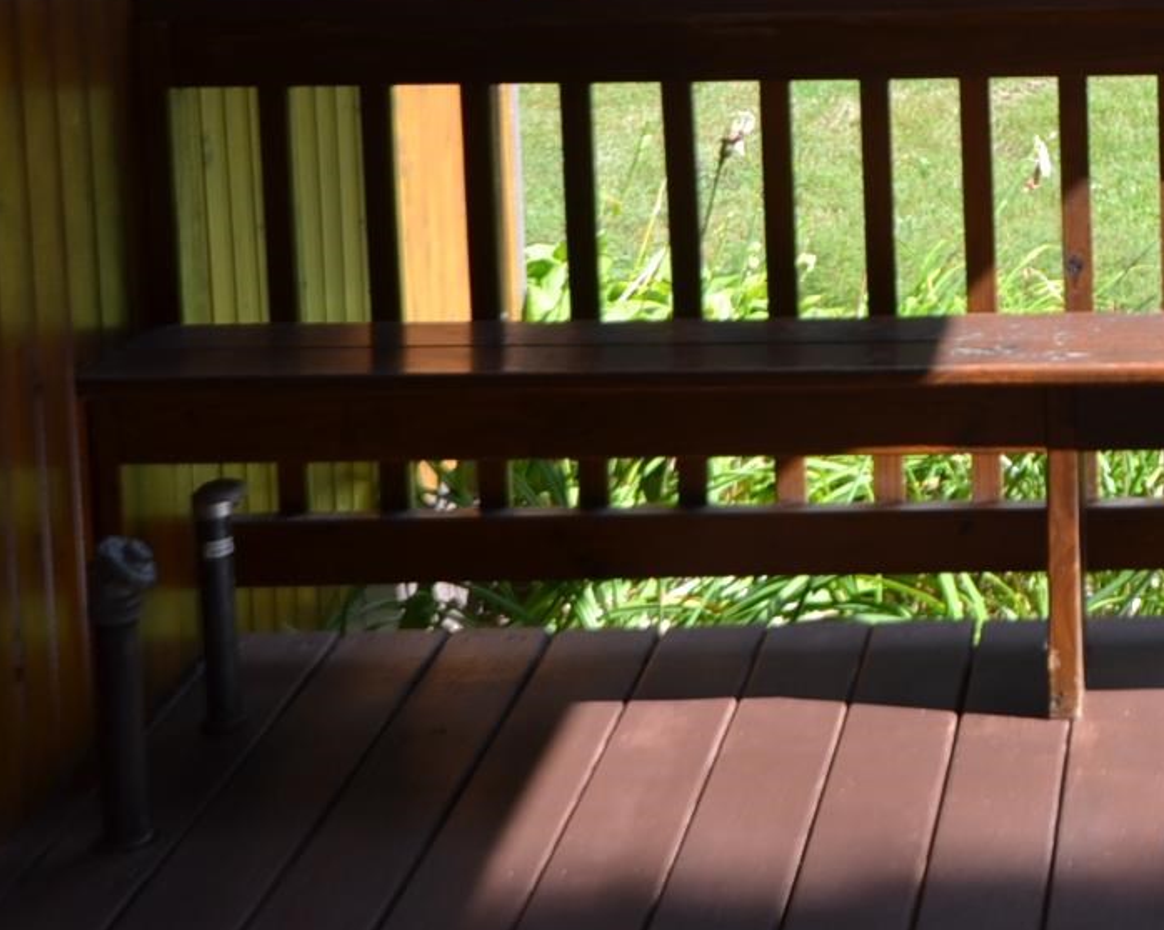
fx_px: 3203
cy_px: -132
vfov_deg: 16.0
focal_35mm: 93
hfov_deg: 19.6
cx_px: 1327
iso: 100
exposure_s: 1/125
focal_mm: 20
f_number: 5.6
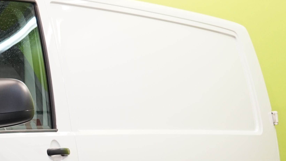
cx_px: -129
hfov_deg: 9.6
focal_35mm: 218
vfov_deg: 5.5
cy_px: 201
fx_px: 1653
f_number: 5
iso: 800
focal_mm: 57
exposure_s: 1/50
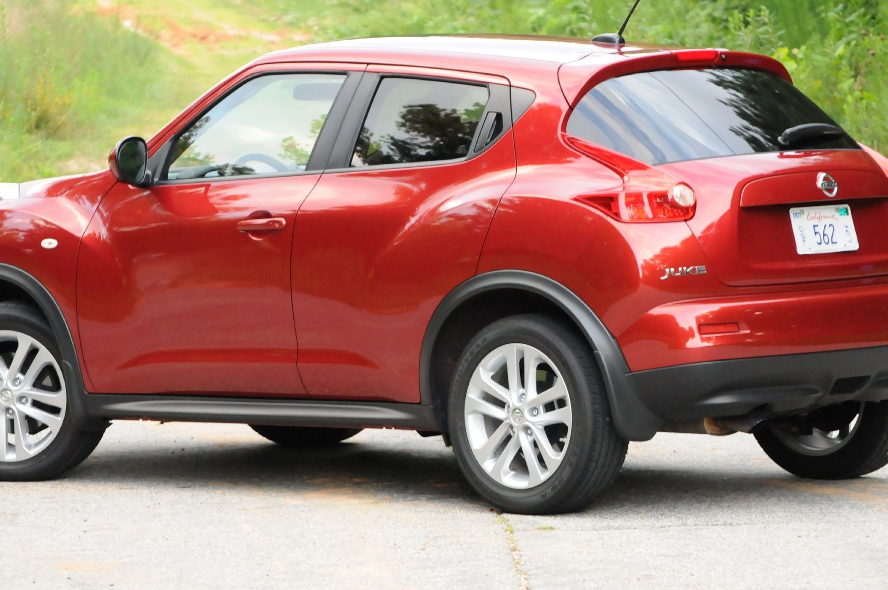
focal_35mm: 189
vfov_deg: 7.2
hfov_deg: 10.9
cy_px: 234
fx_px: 4656
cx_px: 442
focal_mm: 90
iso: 2000
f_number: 5.6
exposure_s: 1/320
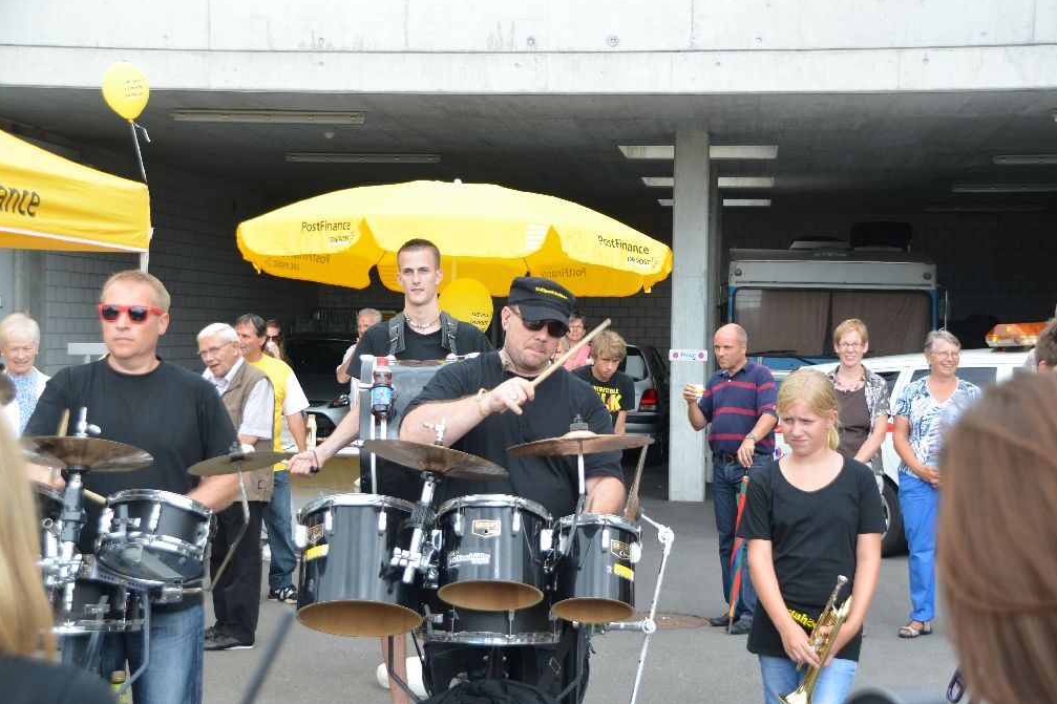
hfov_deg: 30.1
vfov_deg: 20.3
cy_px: 351
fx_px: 1967
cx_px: 535
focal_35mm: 67
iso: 200
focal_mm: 44
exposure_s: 1/200
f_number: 7.1
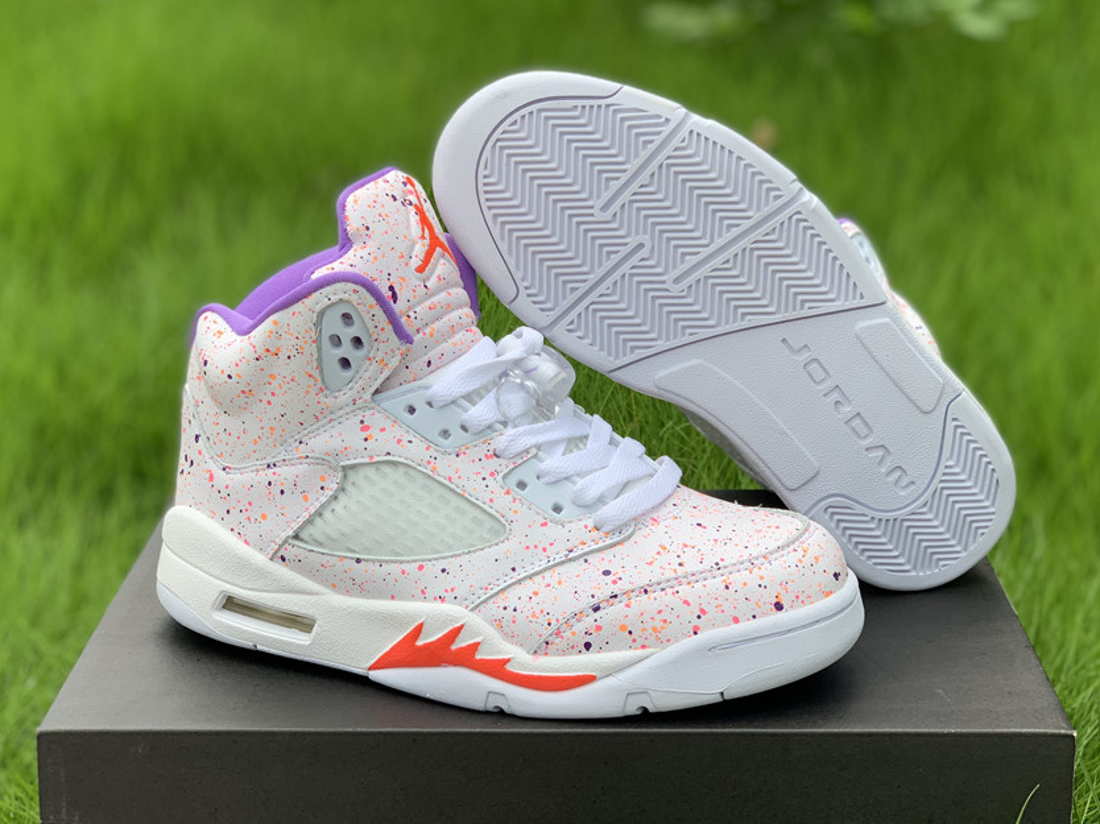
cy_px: 405
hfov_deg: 36.2
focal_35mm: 53
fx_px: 1684
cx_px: 553
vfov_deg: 27.5
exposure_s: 1/174
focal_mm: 6
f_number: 2.4
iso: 16
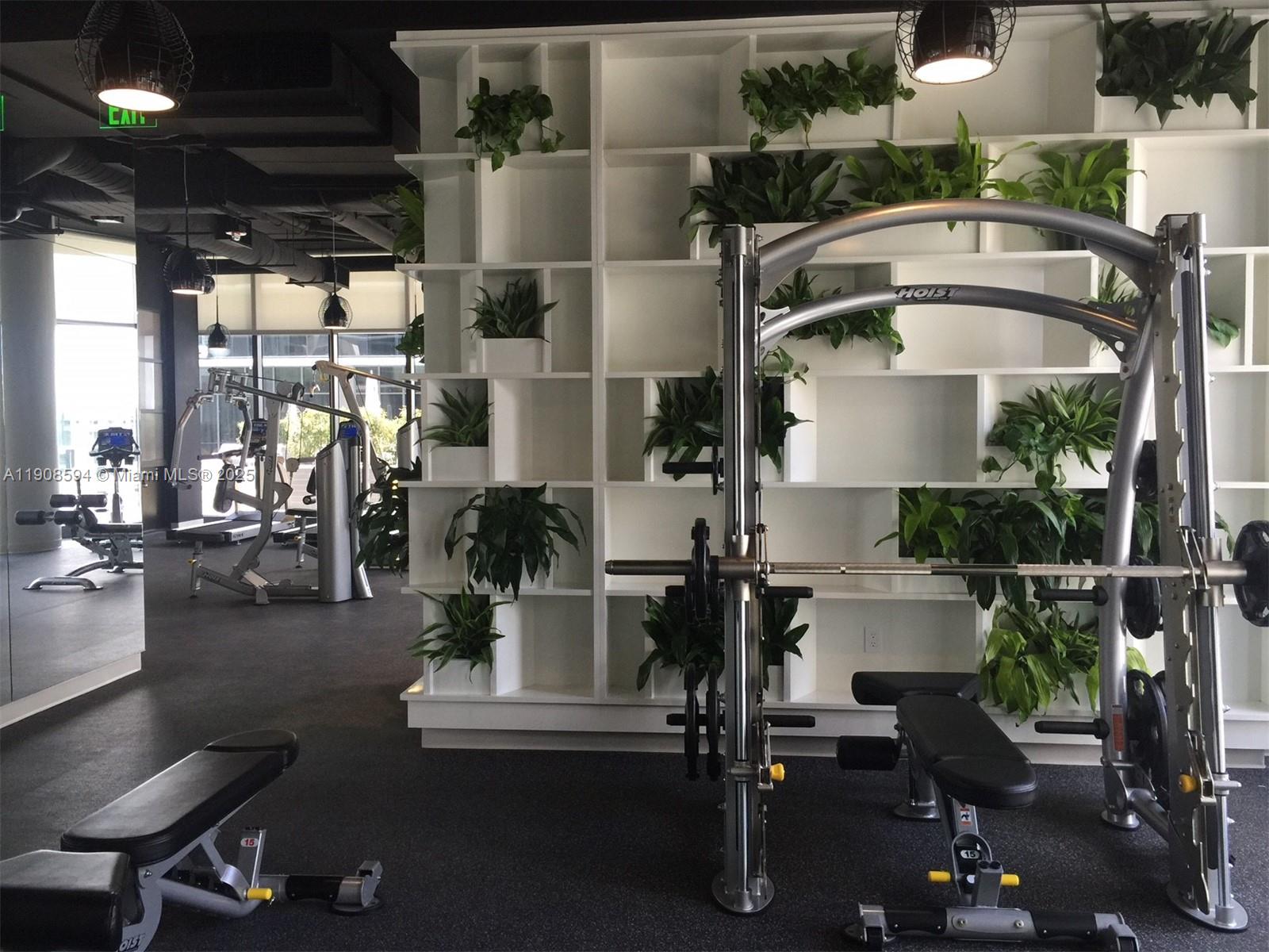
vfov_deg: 48.2
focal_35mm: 29
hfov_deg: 61.7
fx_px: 1063
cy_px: 476
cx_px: 634
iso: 40
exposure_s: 1/30
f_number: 2.2
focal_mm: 4.15
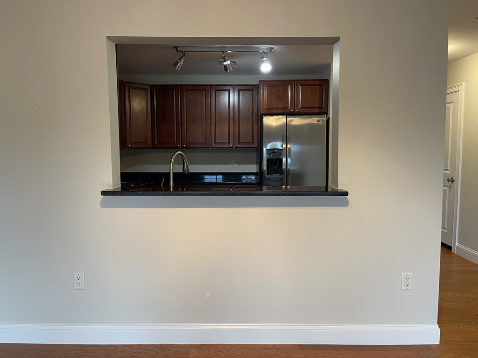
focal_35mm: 25
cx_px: 239
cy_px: 179
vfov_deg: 54.9
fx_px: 345
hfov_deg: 69.4
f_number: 1.6
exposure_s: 1/60
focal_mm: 5.1
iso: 125
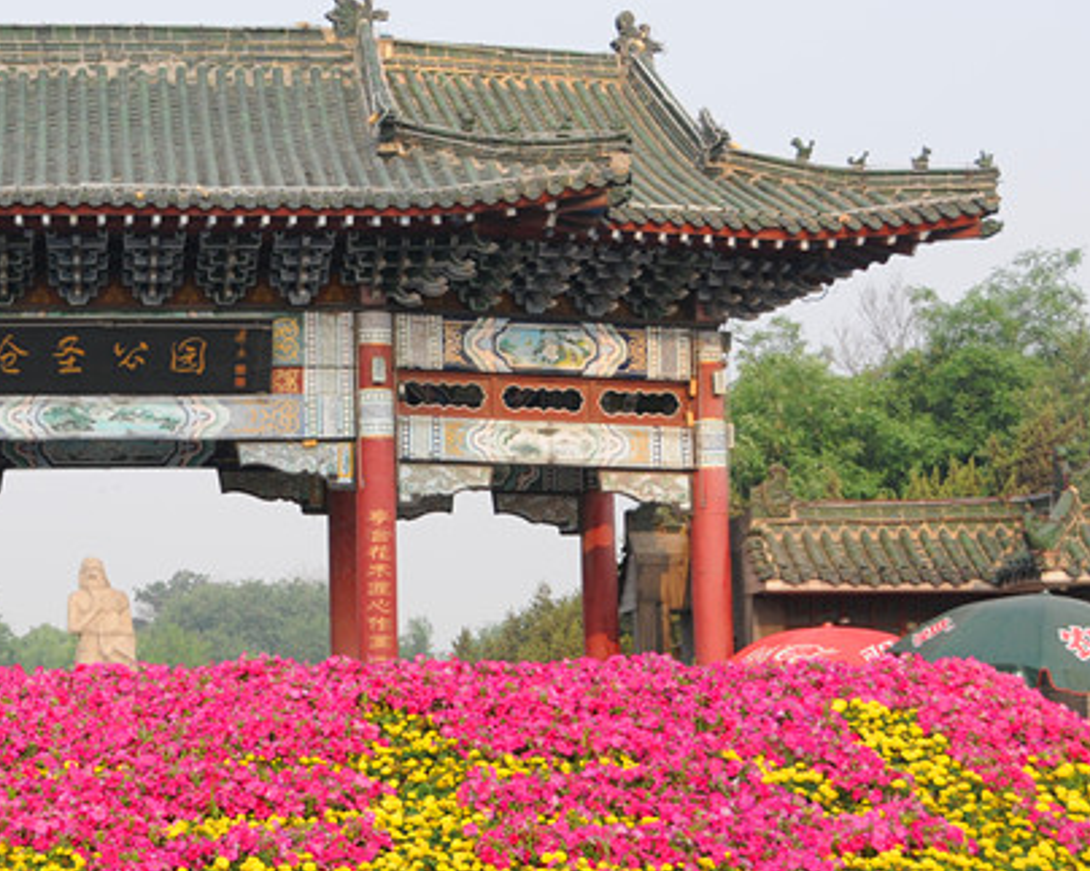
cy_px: 368
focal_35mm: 78
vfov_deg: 19.6
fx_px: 2516
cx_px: 197
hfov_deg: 24.0
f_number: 8
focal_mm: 28
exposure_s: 1/250
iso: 250
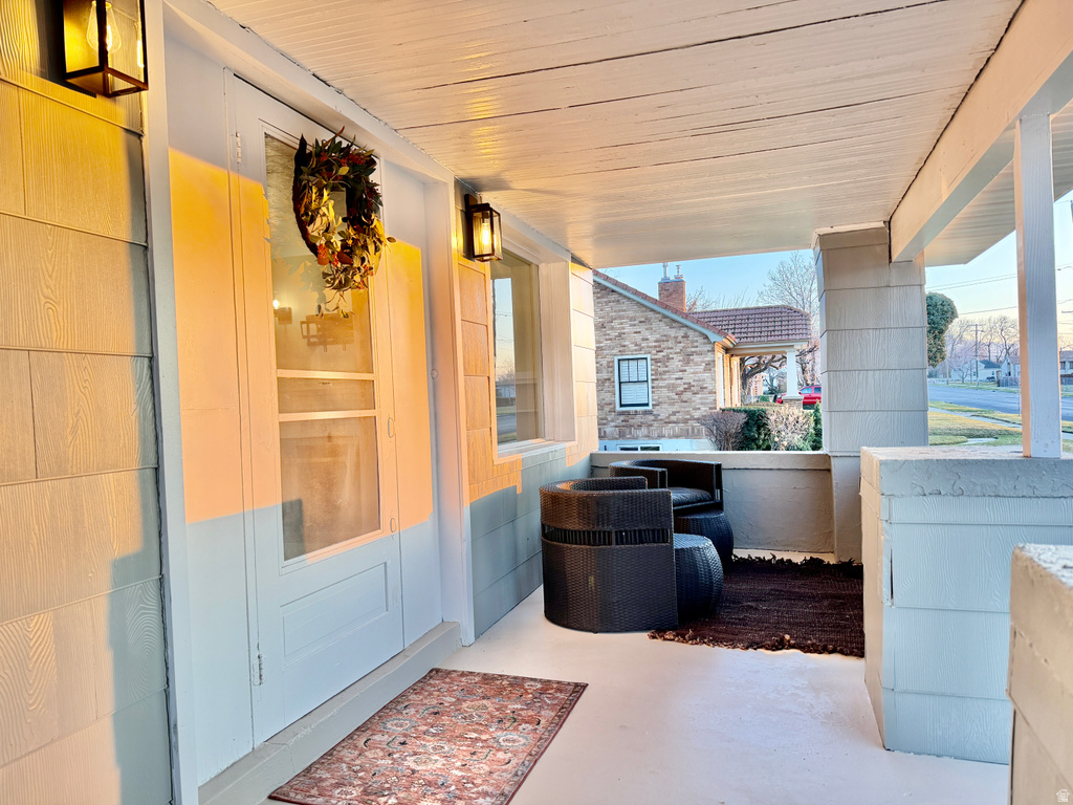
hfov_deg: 71.6
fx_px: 744
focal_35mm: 24
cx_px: 536
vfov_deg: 56.8
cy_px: 402
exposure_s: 1/120
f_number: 1.78
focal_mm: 6.76
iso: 125
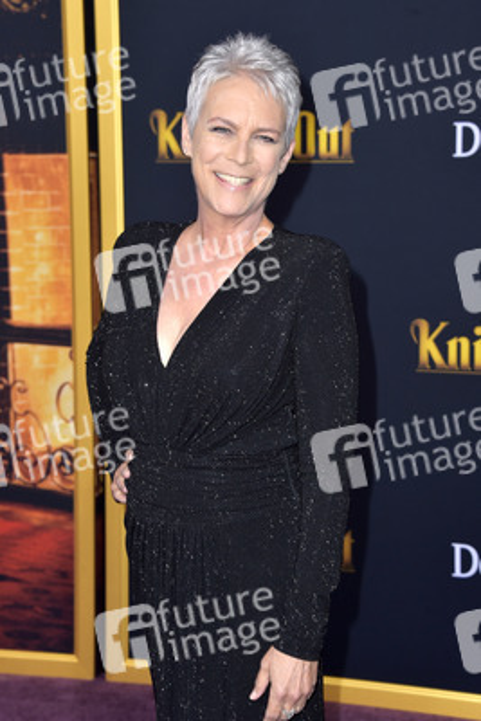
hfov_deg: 16.1
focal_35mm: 85
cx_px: 240
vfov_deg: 23.9
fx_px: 1702
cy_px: 360
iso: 500
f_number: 7.1
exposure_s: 1/250
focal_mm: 85
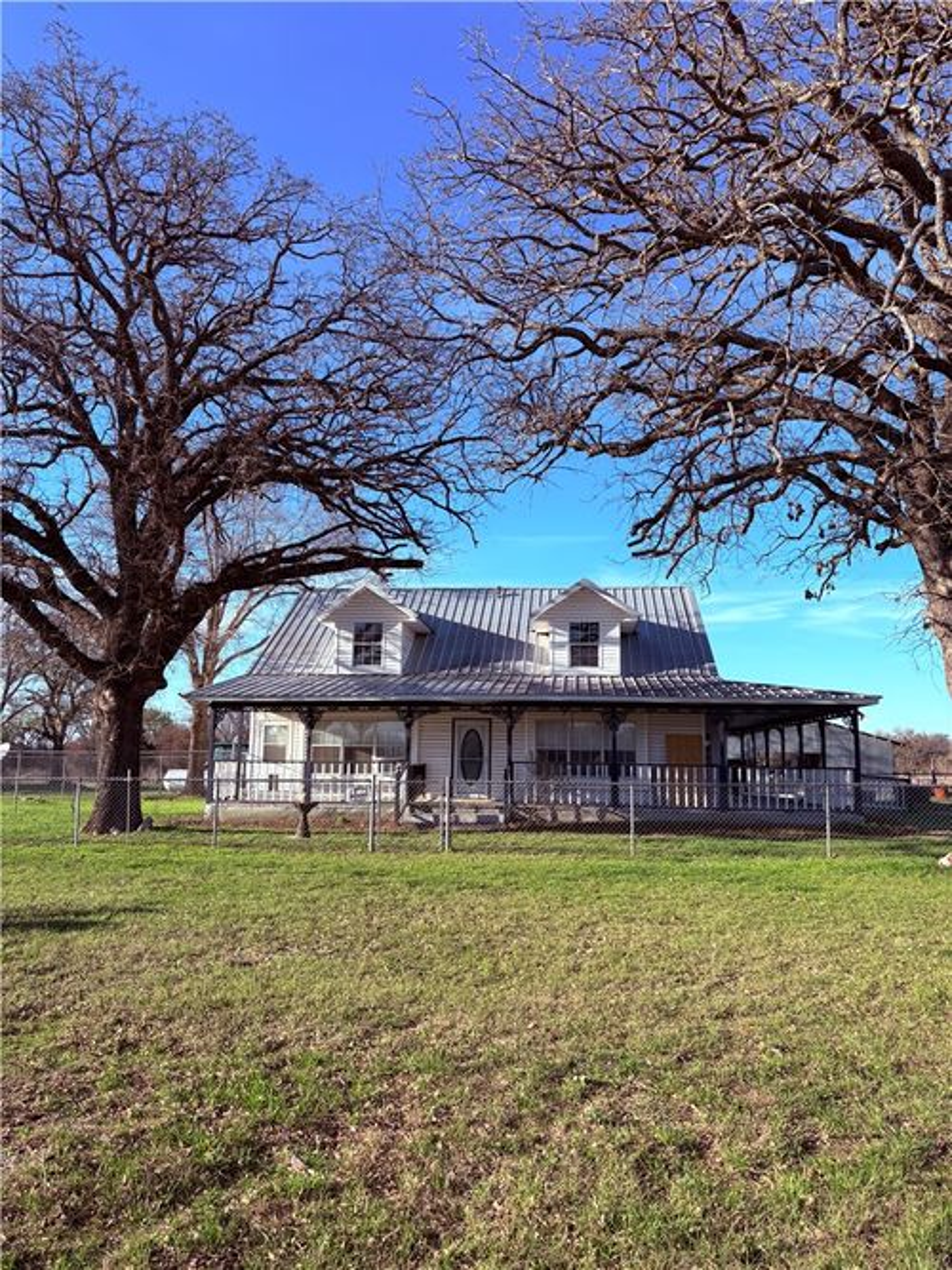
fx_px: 954
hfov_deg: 53.0
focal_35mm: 26
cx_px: 476
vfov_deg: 67.3
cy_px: 635
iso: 50
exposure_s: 1/1848
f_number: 1.6
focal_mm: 5.96
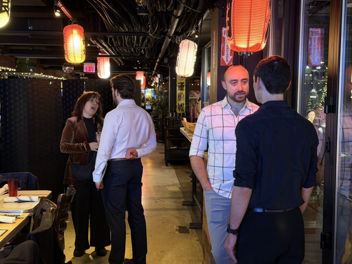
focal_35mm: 48
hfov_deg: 39.7
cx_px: 176
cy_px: 132
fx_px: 488
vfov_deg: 30.3
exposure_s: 1/20
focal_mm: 6.76
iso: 640
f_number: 1.78
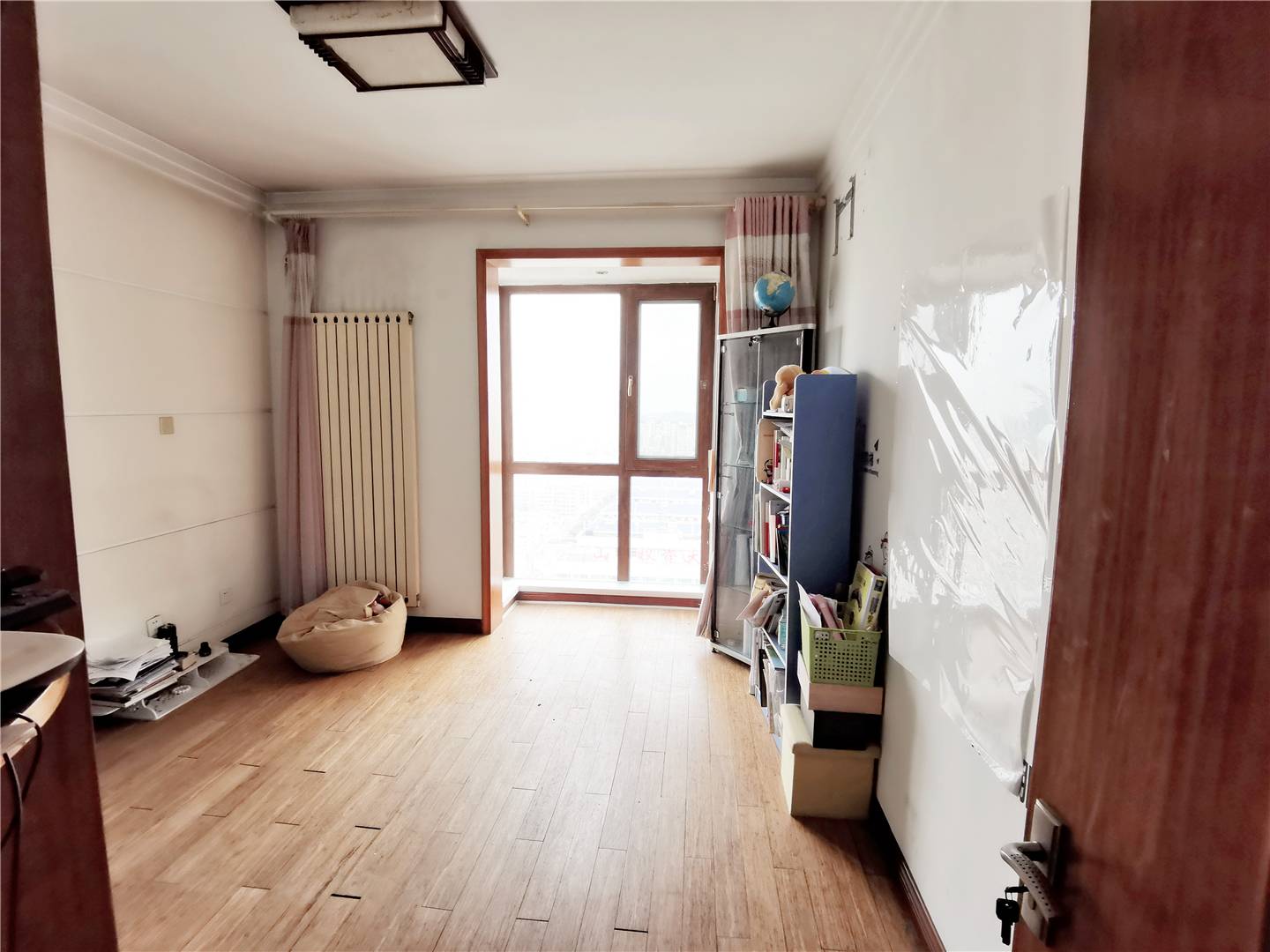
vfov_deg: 74.7
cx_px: 635
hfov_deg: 91.0
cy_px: 476
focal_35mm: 17
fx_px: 624
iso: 80
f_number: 2.2
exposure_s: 1/100
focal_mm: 2.26
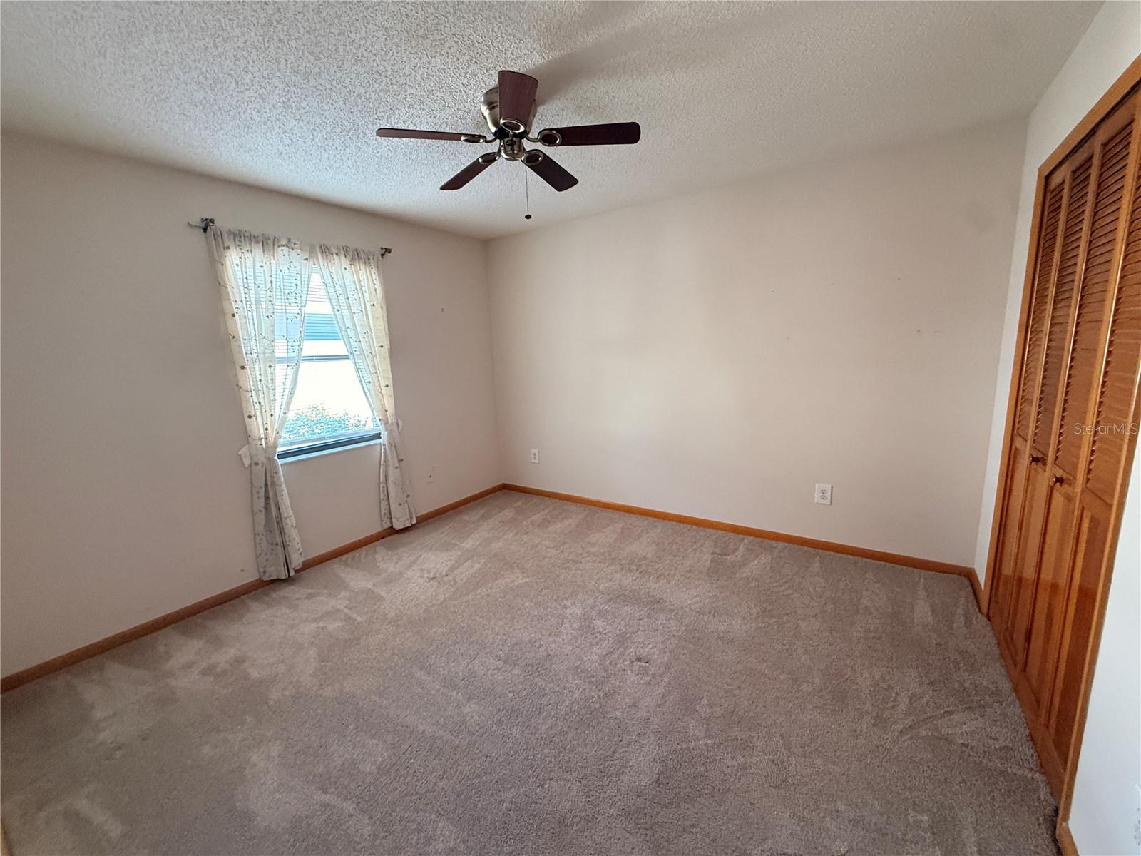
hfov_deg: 102.1
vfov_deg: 85.7
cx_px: 570
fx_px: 461
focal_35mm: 14
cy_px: 428
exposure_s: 1/60
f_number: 2.2
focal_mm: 2.22
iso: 400
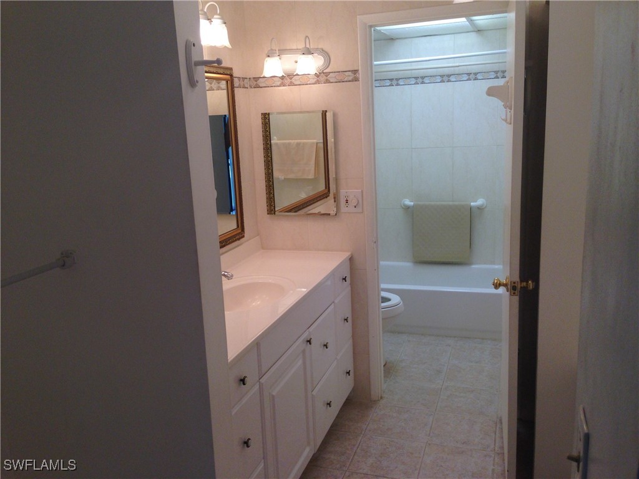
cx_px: 320
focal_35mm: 33
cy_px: 240
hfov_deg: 55.4
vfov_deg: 42.9
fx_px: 609
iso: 80
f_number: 2.4
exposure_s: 1/120
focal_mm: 4.12
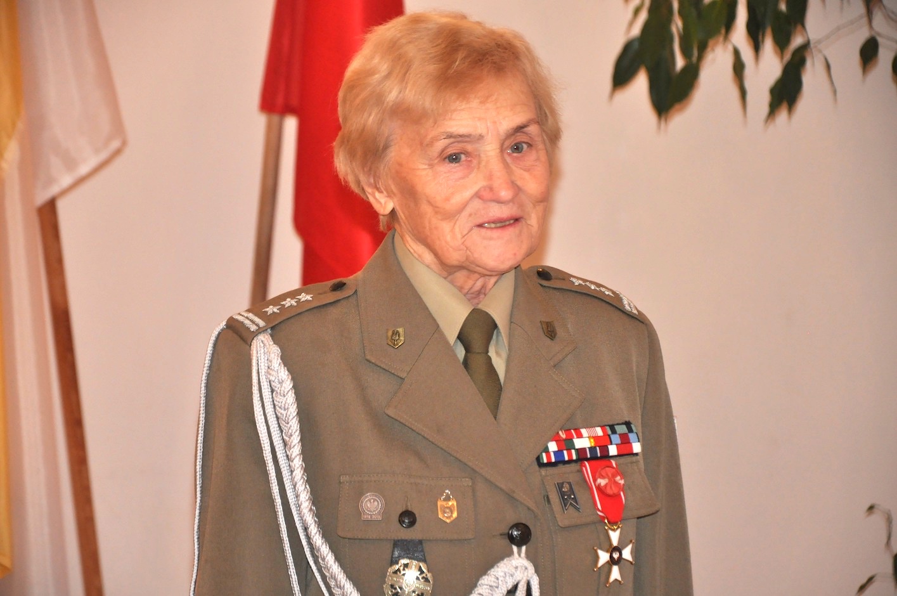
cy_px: 298
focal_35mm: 158
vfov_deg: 8.7
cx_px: 448
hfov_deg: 13.1
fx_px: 3920
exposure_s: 1/60
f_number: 5.6
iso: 800
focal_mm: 105
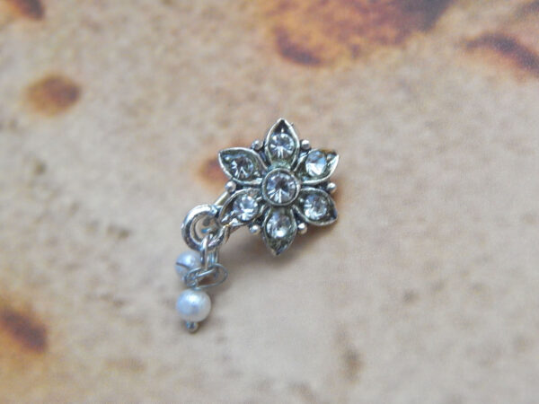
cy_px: 202
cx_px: 270
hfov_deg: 18.9
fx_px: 1619
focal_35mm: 104
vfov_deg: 14.2
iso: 800
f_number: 4.5
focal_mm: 18.7
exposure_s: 1/13
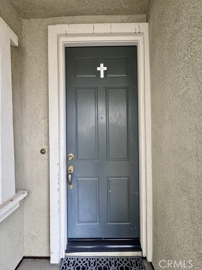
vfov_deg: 102.1
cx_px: 101
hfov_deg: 85.7
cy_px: 135
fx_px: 109
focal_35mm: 14
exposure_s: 1/99
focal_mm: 2.22
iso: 64
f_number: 2.2
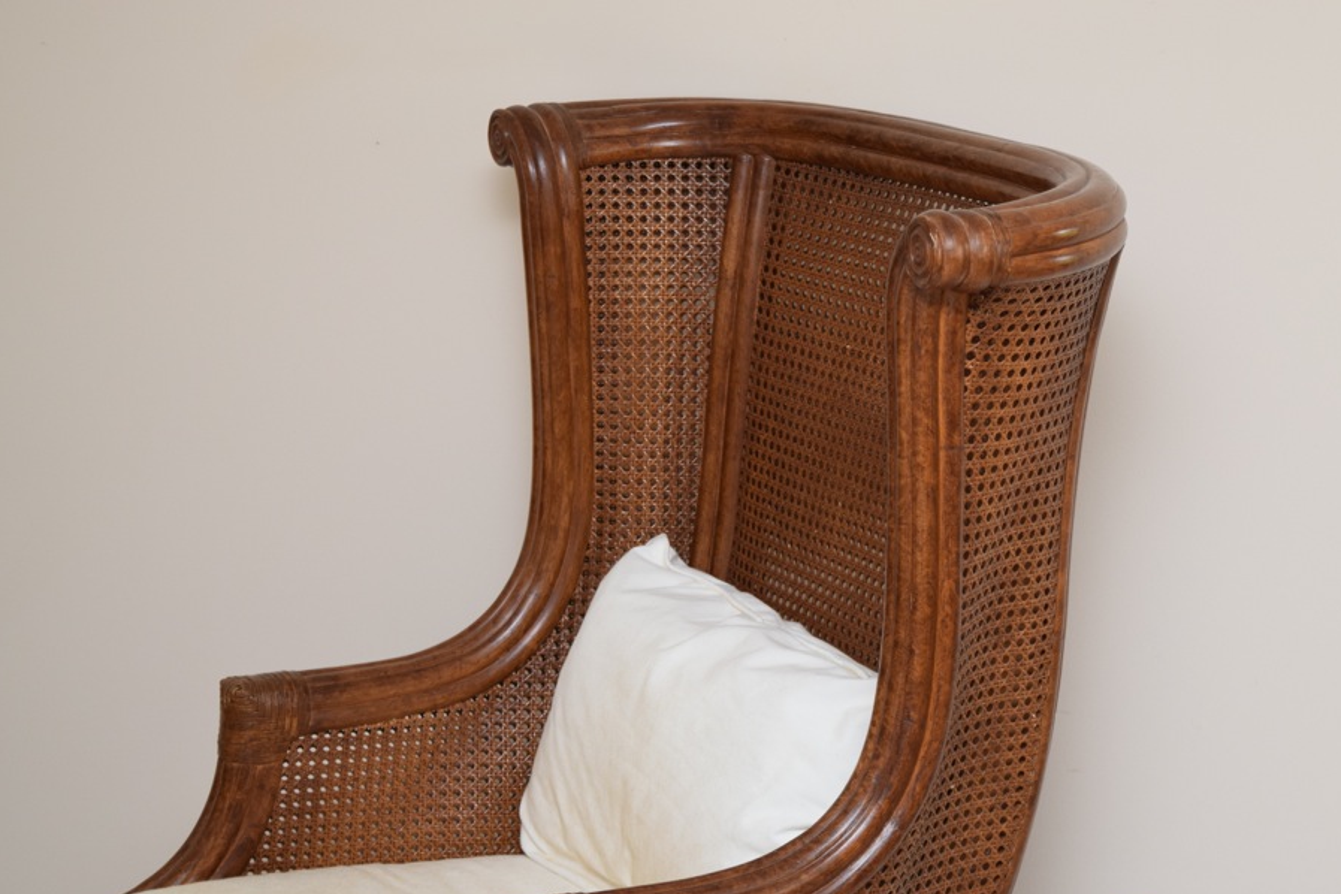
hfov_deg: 23.4
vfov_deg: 15.7
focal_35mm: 87
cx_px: 733
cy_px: 475
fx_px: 3240
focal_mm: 52
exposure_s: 1/60
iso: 800
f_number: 5.6
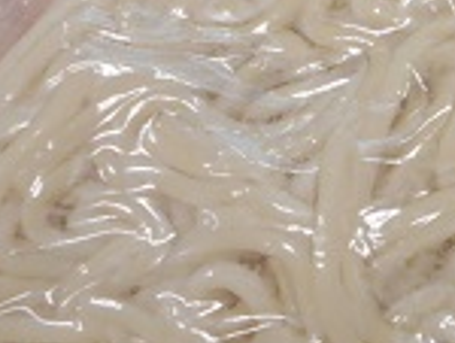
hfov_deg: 16.6
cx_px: 763
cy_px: -30
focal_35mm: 103
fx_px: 1356
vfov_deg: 14.1
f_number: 3.7
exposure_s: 1/30
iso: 160
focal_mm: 4.5
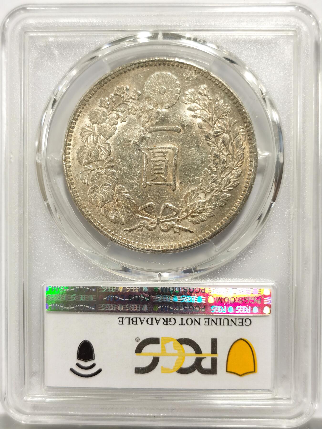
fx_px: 670
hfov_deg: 27.0
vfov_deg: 35.5
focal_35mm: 54
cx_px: 161
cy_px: 214
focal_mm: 5.56
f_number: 16
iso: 100
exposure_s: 1/100
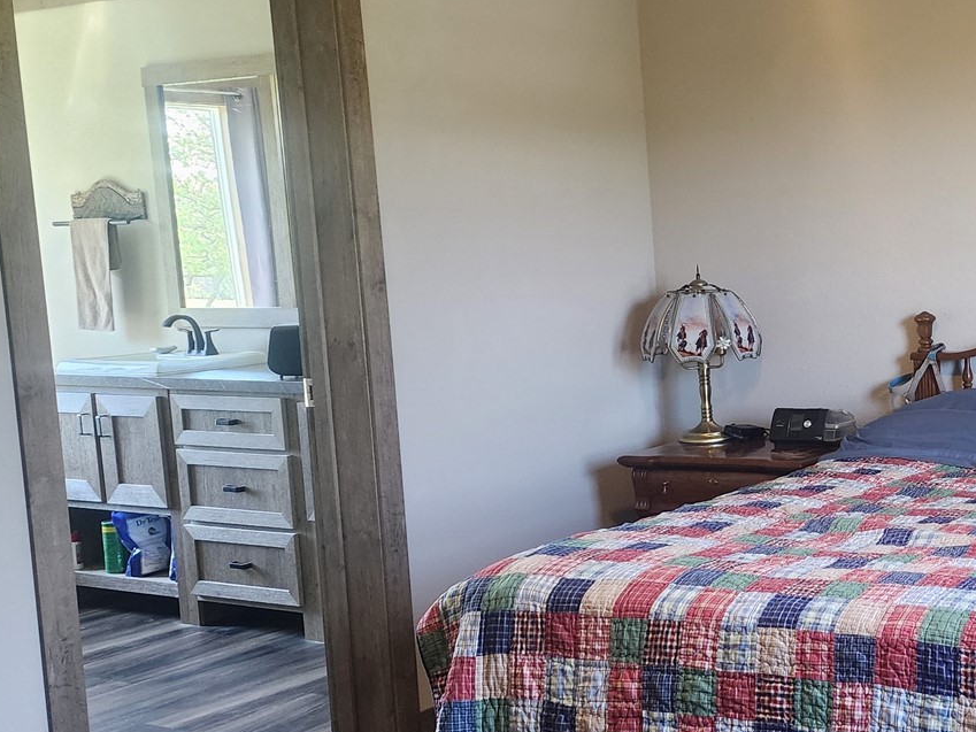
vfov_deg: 28.0
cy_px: 400
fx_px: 1466
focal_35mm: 52
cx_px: 940
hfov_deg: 34.1
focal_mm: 6.4
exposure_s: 1/120
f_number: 1.8
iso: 320
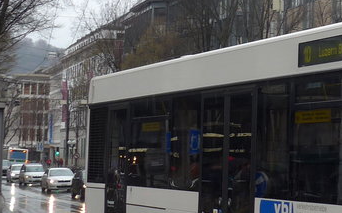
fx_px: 1006
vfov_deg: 12.1
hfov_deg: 18.0
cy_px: 64
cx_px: 451
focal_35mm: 108
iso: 100
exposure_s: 1/250
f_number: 2.8
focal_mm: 6
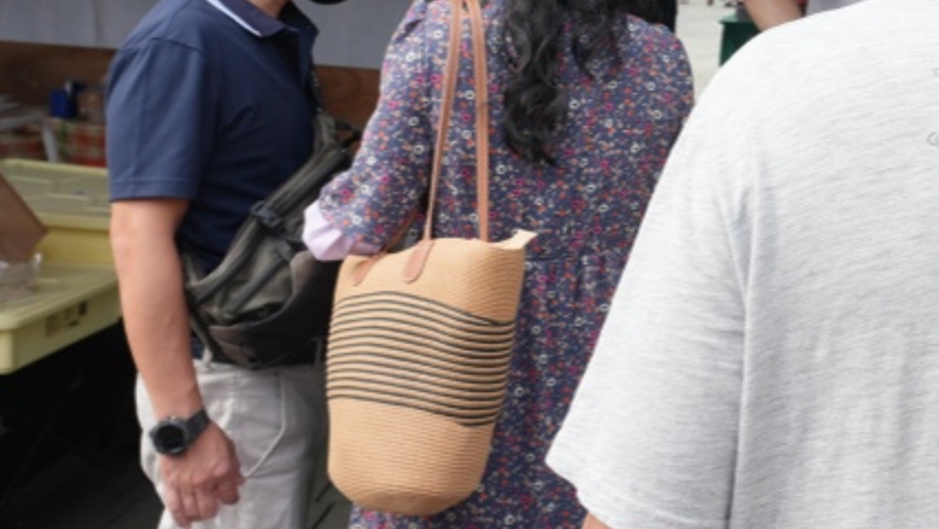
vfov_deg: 20.0
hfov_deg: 33.5
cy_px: 47
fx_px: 1470
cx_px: 855
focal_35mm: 59
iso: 100
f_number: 5.6
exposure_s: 1/250
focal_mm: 16
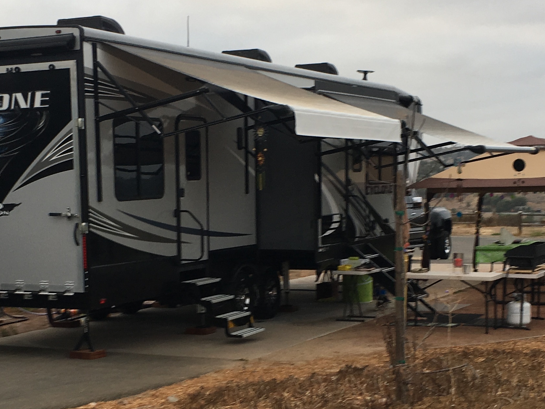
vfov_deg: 20.8
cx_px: 218
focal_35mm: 70
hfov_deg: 27.7
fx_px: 1102
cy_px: 309
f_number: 2.2
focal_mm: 4.15
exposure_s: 1/120
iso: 25
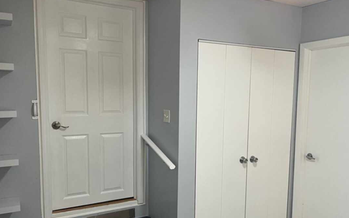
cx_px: 182
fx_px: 314
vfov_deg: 38.2
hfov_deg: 58.1
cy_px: 127
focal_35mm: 33
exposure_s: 1/60
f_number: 1.6
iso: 160
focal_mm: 5.1
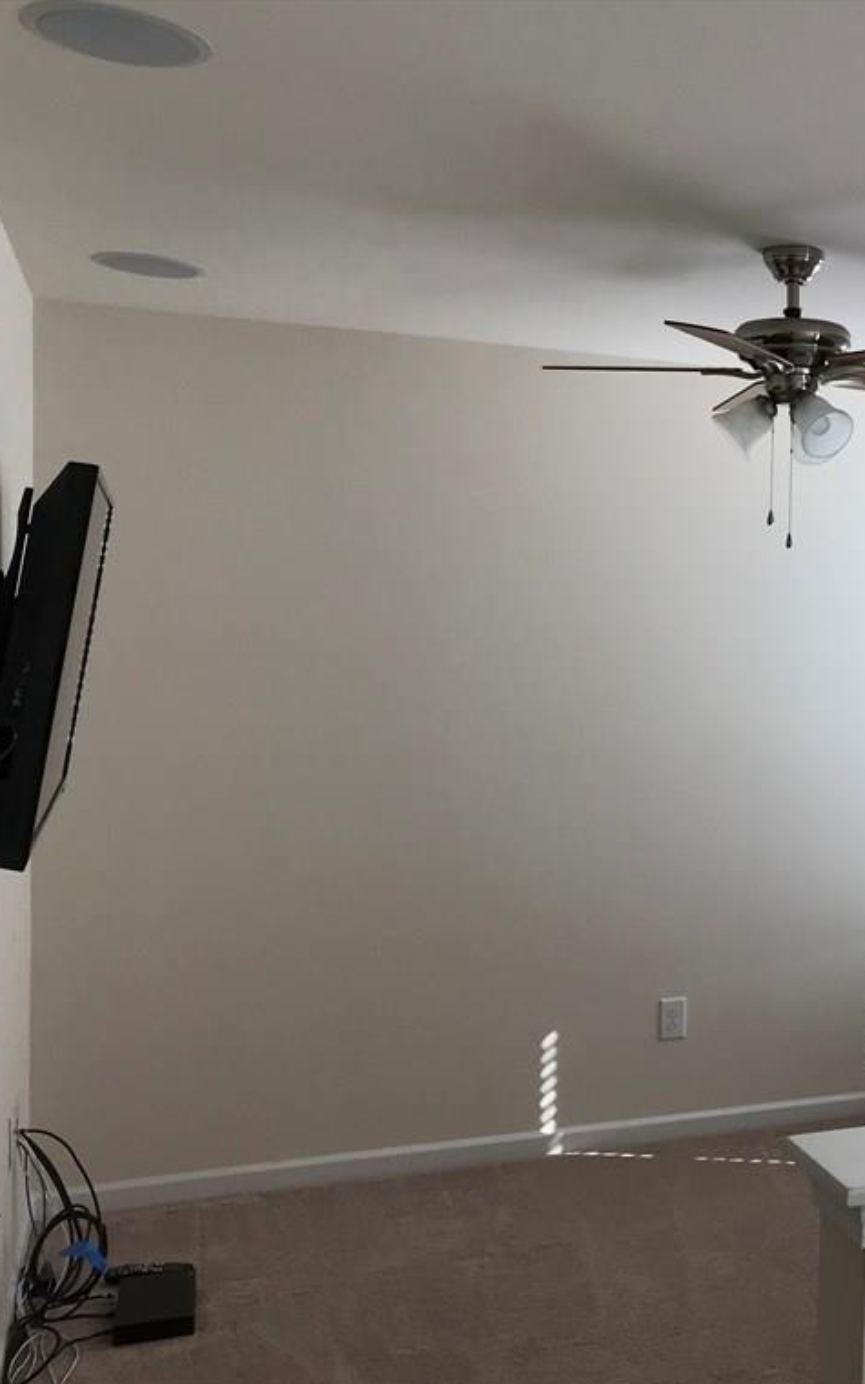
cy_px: 696
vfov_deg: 49.3
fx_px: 1509
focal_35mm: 40
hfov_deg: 29.7
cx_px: 878
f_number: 1.8
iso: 25
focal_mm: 3.99
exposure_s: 1/120
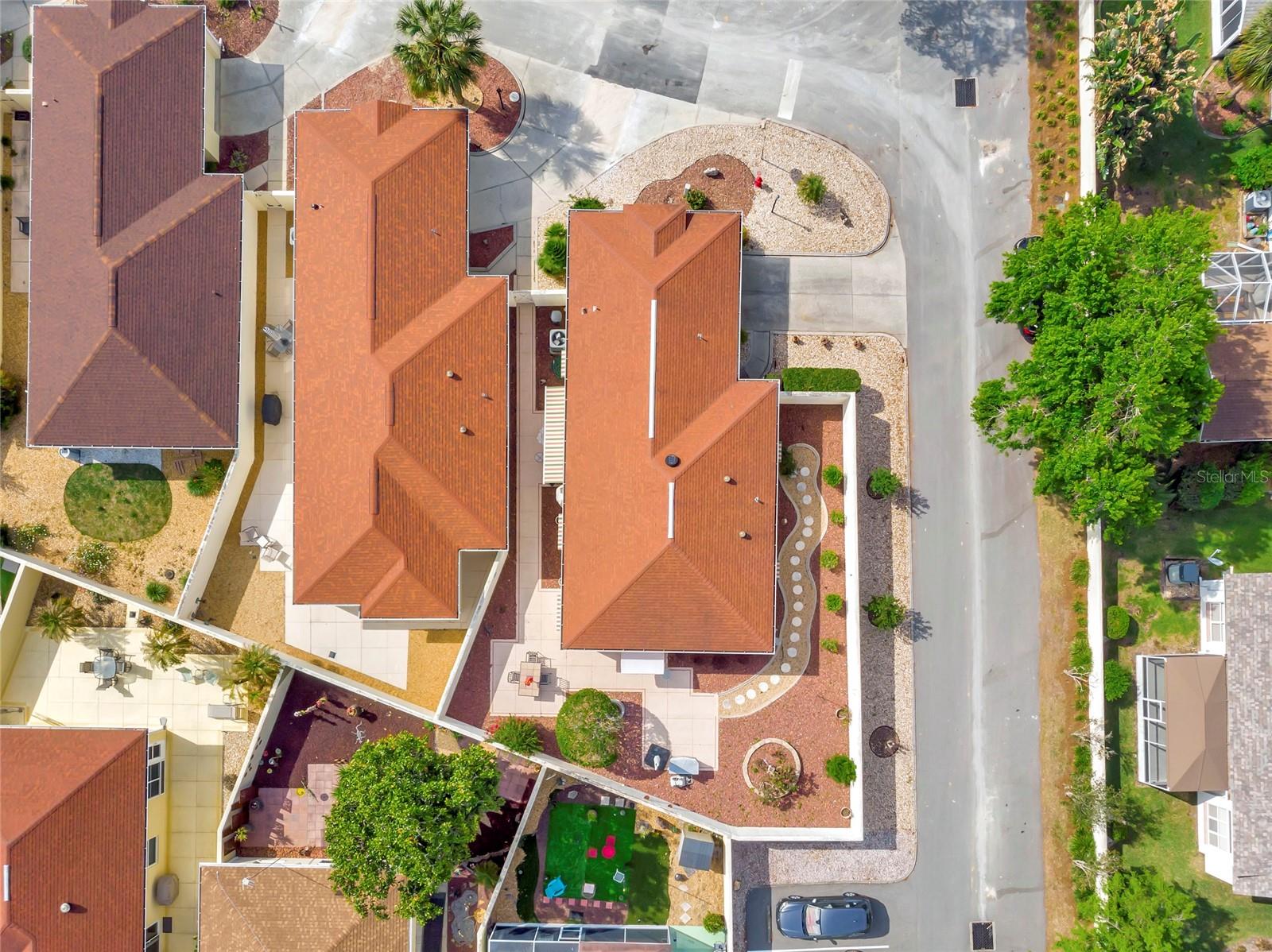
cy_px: 476
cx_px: 636
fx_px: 881
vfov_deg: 56.8
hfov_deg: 71.6
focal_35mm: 24
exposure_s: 1/250
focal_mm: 4.5
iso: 100
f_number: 2.8
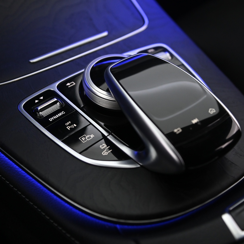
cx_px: 134
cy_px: 122
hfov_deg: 24.3
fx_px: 566
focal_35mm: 71
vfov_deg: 24.3
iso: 2000
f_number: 4
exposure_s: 1/30
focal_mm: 55
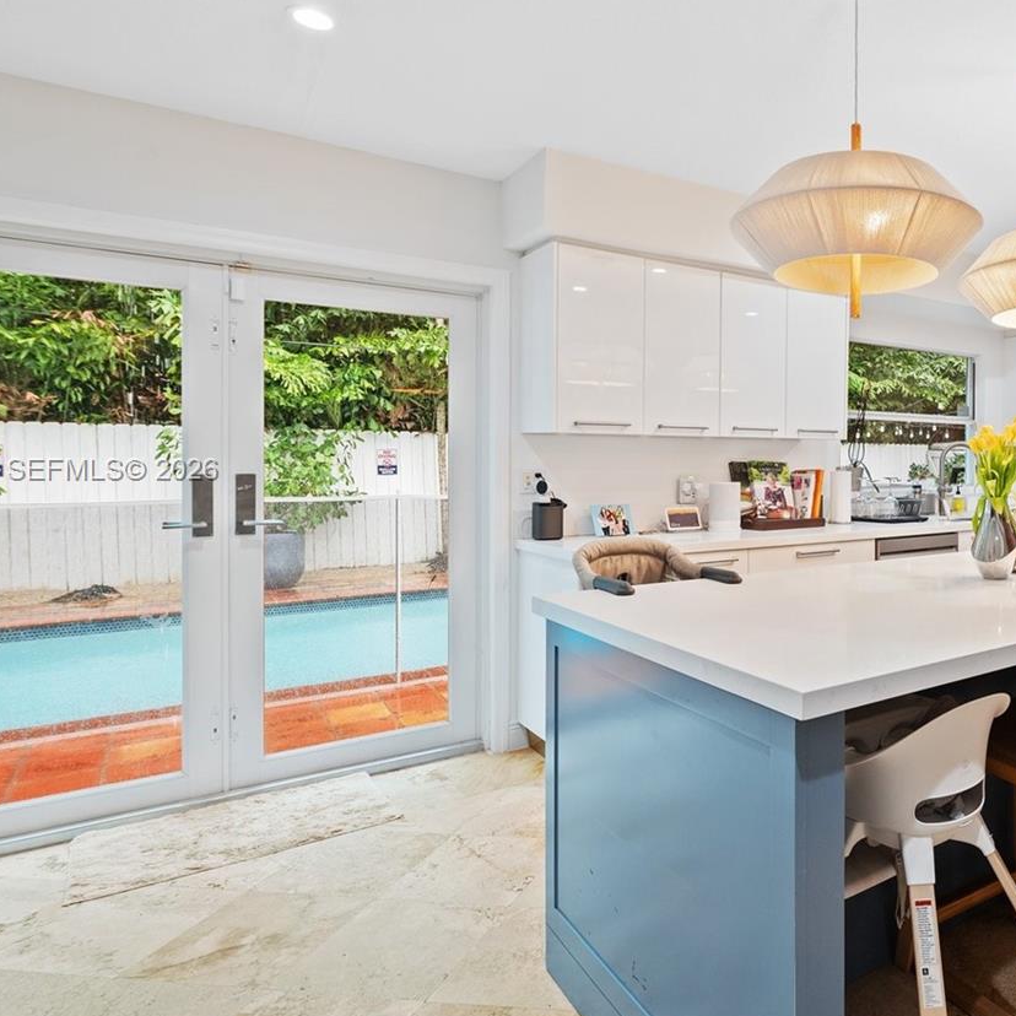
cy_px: 472
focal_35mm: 23
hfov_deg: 61.5
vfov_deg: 67.2
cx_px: 817
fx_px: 764
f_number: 8
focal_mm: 14
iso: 450
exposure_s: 1/13
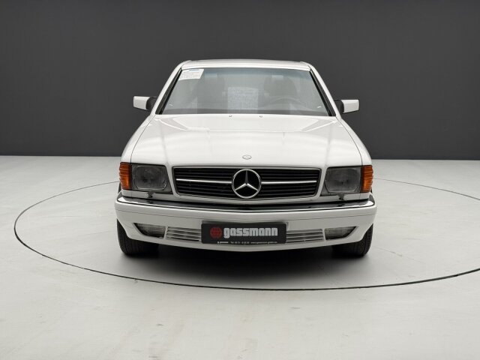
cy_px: 180
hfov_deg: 39.7
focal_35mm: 48
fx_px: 666
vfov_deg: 30.3
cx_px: 240
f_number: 1.78
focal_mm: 6.76
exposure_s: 1/100
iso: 64
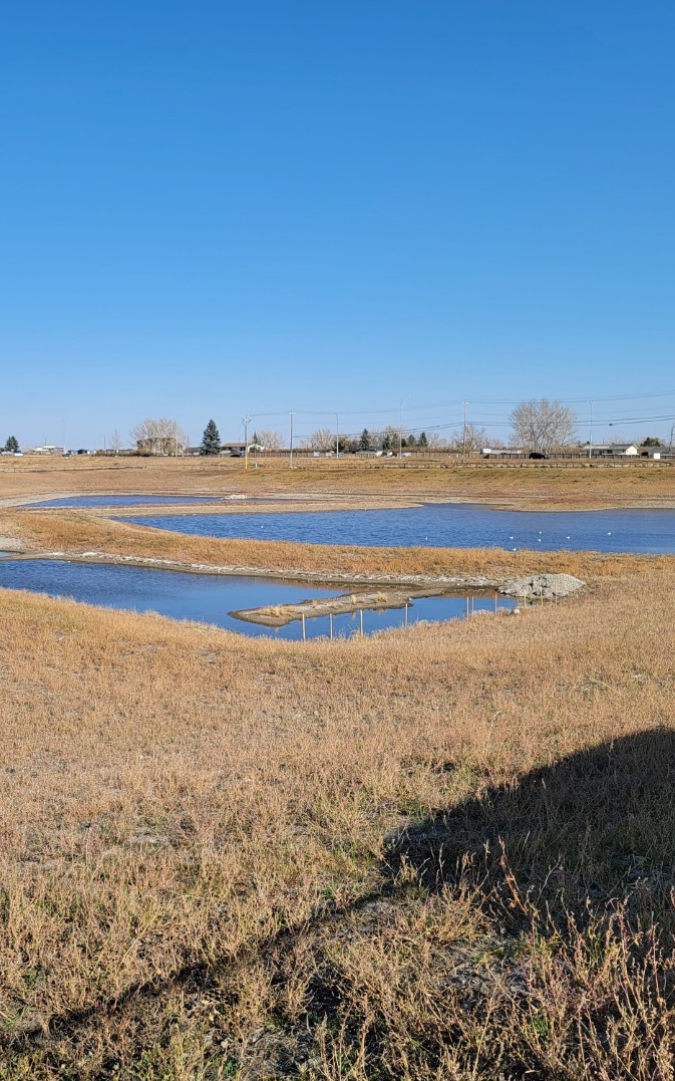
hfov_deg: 36.5
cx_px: 181
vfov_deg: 56.7
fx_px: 1001
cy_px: 541
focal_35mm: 34
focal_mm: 6.7
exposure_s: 1/994
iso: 16
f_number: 1.8
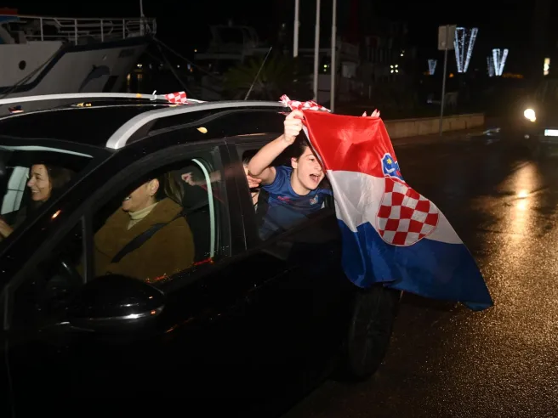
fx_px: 629
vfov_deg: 36.8
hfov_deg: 47.9
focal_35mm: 39
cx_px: 269
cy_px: 205
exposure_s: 1/200
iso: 800
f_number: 4
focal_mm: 35
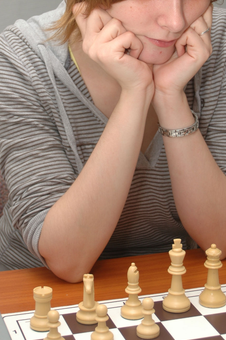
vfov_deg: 20.5
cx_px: 114
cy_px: 95
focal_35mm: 99
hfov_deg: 13.8
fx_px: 933
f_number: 5.3
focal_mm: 42
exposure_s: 1/60
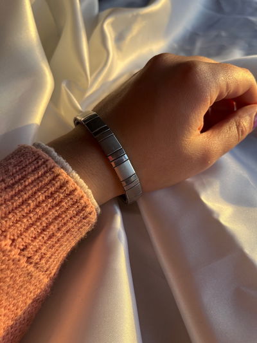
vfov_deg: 67.3
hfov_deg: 53.1
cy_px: 172
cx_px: 128
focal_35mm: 26
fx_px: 257
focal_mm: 5.1
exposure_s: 1/135
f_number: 1.6
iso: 32
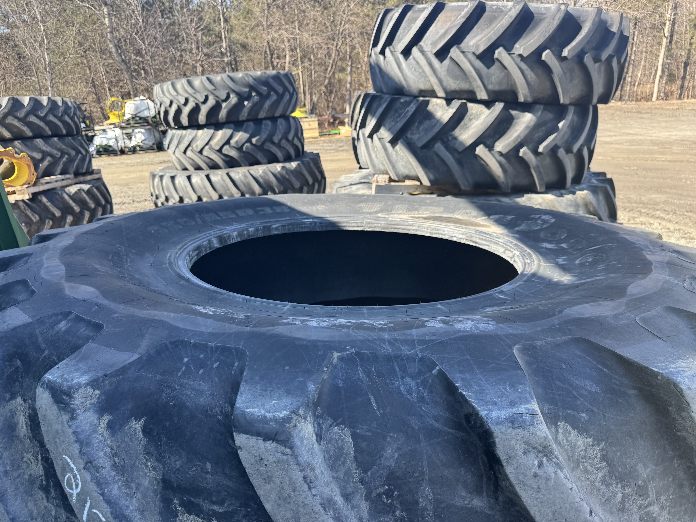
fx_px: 483
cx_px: 348
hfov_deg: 71.6
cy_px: 261
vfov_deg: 56.8
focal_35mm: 24
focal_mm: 6.76
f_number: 1.78
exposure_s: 1/671
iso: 80
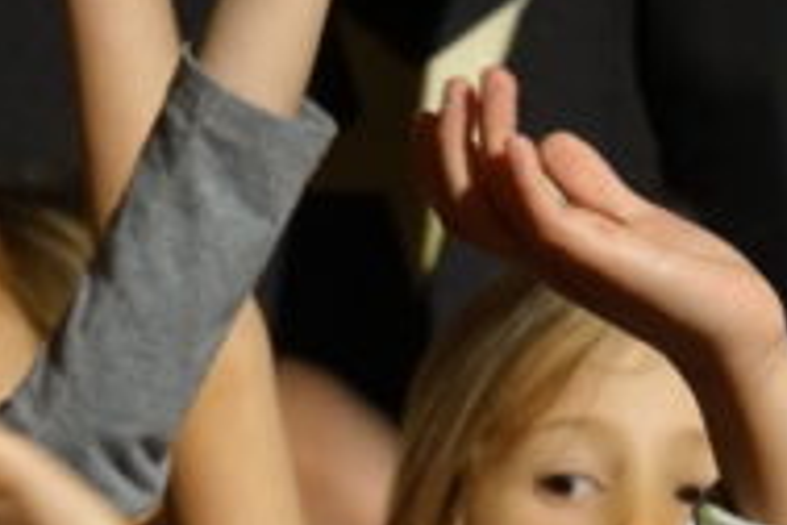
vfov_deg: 1.8
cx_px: 366
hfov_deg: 2.6
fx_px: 17050
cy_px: 775
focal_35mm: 780
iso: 800
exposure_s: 1/50
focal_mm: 70.27
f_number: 4
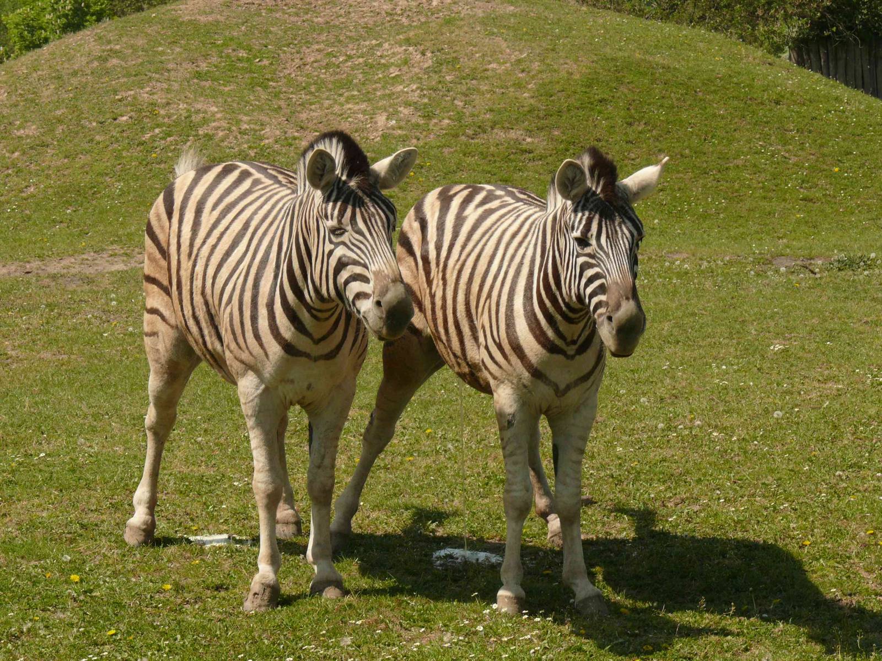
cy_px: 330
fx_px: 3669
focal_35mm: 144
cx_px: 441
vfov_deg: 10.3
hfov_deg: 13.7
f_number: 5.6
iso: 100
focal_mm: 27.3
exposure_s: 1/200
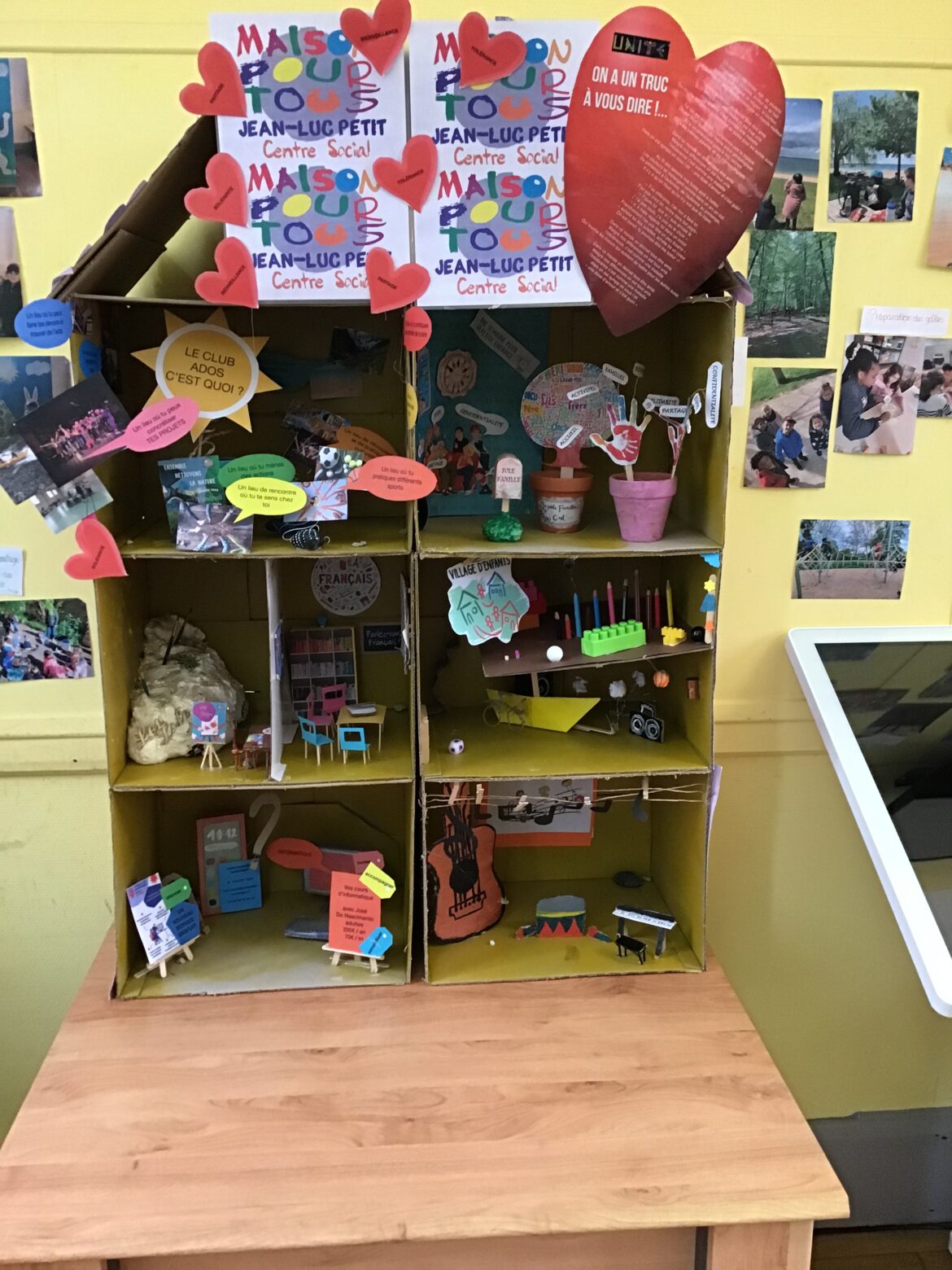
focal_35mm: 31
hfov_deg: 45.4
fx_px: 1137
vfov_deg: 58.4
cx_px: 476
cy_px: 635
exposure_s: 1/33
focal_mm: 3.3
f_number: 2.4
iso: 160
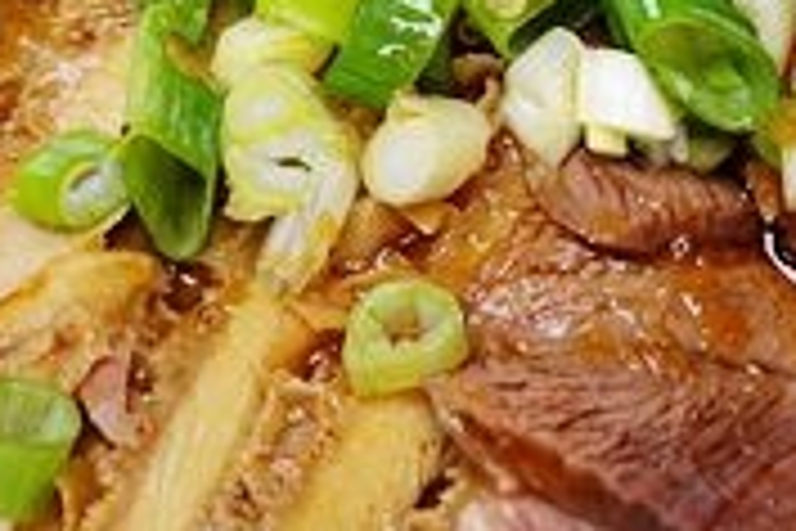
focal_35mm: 88
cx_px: 724
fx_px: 1946
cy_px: 74
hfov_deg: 22.5
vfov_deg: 15.4
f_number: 2.8
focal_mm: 9
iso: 125
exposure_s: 1/100
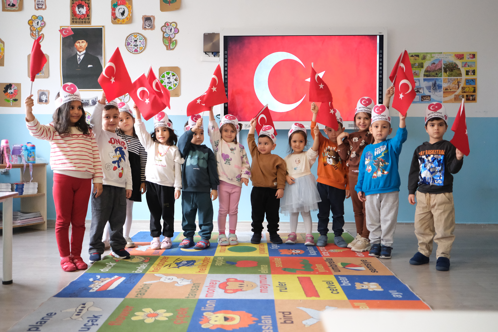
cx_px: 249
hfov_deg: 54.4
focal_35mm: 35
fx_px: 484
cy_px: 166
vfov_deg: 37.9
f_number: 1.4
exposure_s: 1/1600
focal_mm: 23
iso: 4000
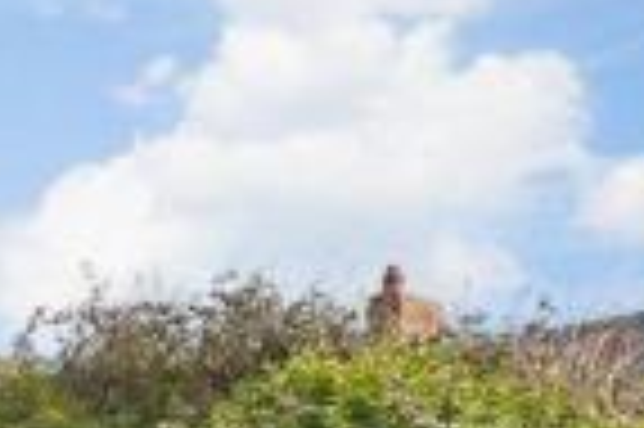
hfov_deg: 20.0
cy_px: 710
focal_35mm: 87
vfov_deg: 14.3
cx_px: -336
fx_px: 1555
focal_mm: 13
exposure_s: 1/250
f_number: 8
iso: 160
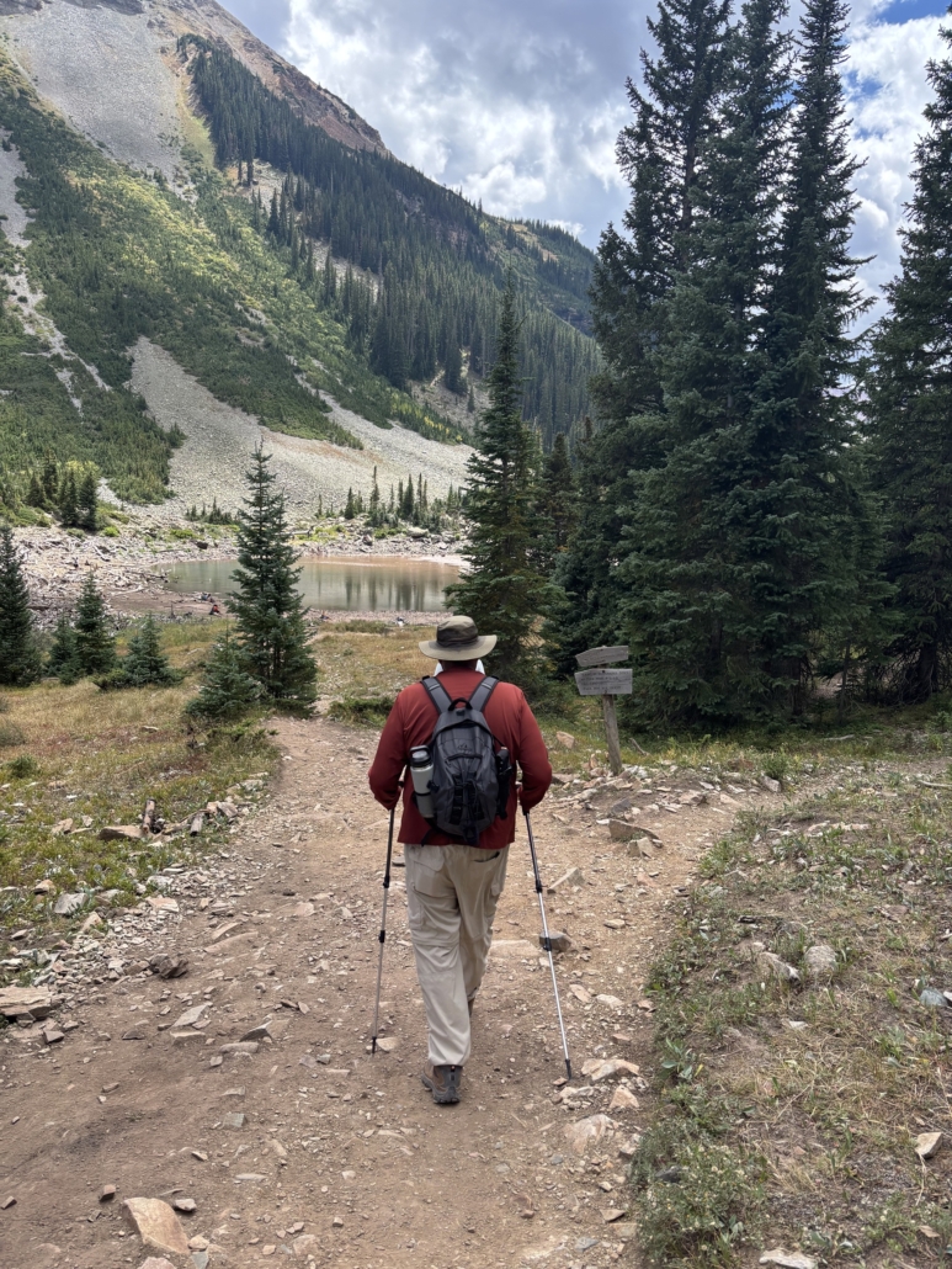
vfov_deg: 67.3
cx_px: 476
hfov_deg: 53.1
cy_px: 634
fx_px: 953
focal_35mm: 26
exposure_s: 1/1007
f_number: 1.6
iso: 50
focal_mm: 5.96
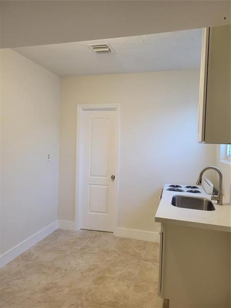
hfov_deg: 53.1
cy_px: 154
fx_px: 231
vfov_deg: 67.3
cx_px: 116
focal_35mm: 26
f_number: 1.8
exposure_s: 1/120
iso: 250
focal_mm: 5.4
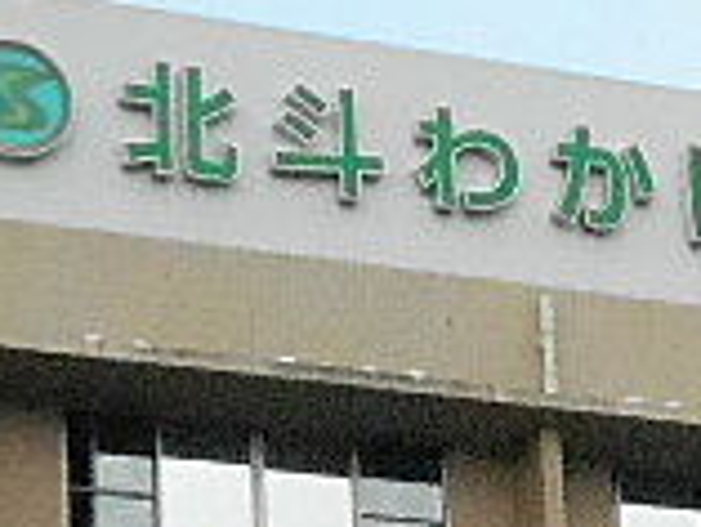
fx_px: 4134
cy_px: 594
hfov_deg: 9.6
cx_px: 630
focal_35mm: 204
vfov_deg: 7.2
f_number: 11.3
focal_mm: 8.8
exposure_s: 1/1600
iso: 3200
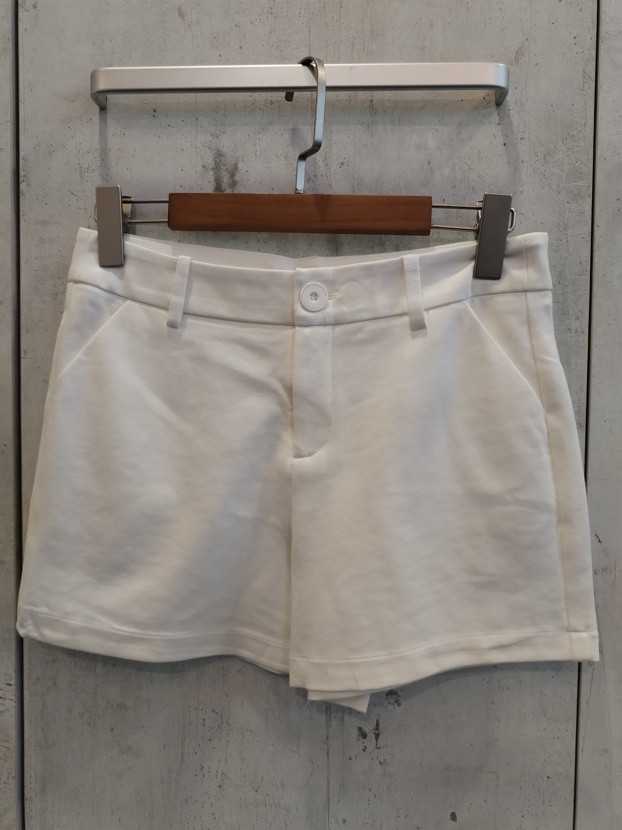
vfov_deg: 61.7
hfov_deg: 48.2
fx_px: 695
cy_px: 415
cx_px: 311
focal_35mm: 29
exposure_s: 1/50
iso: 435
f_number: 1.8
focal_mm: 4.75
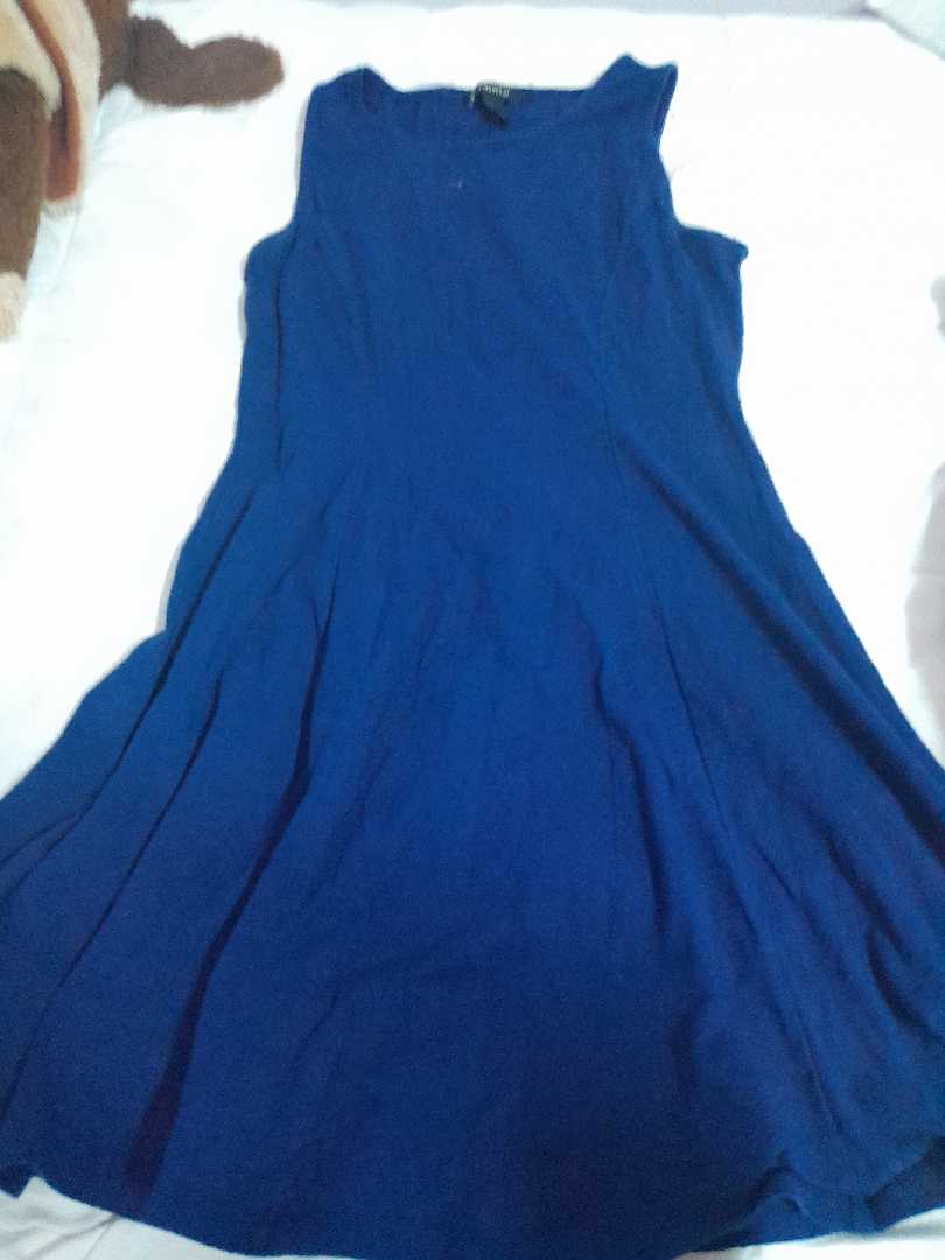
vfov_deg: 67.3
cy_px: 630
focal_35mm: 26
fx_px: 946
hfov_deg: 53.1
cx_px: 472
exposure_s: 1/10
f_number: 1.8
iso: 640
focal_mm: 3.98
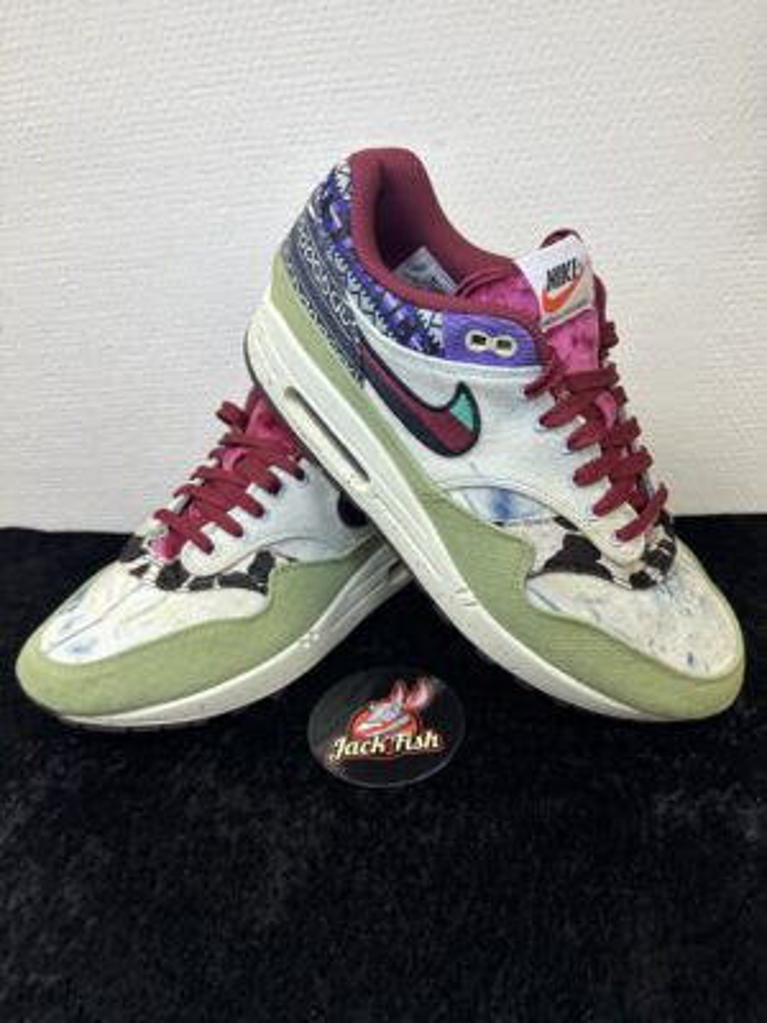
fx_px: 709
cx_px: 384
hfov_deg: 56.8
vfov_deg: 71.6
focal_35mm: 24
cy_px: 512
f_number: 1.78
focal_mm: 6.86
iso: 80
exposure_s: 1/100
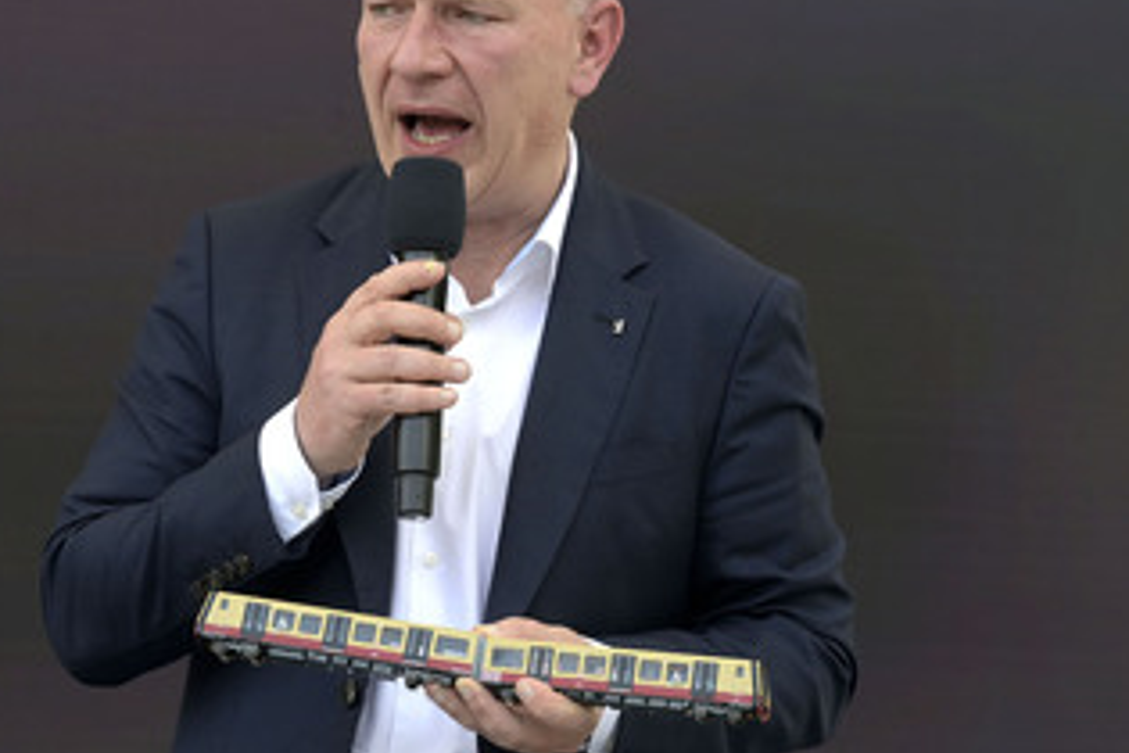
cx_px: 410
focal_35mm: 286
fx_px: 8969
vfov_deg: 4.8
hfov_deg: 7.2
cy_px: 316
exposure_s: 1/500
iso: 500
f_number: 8
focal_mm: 200
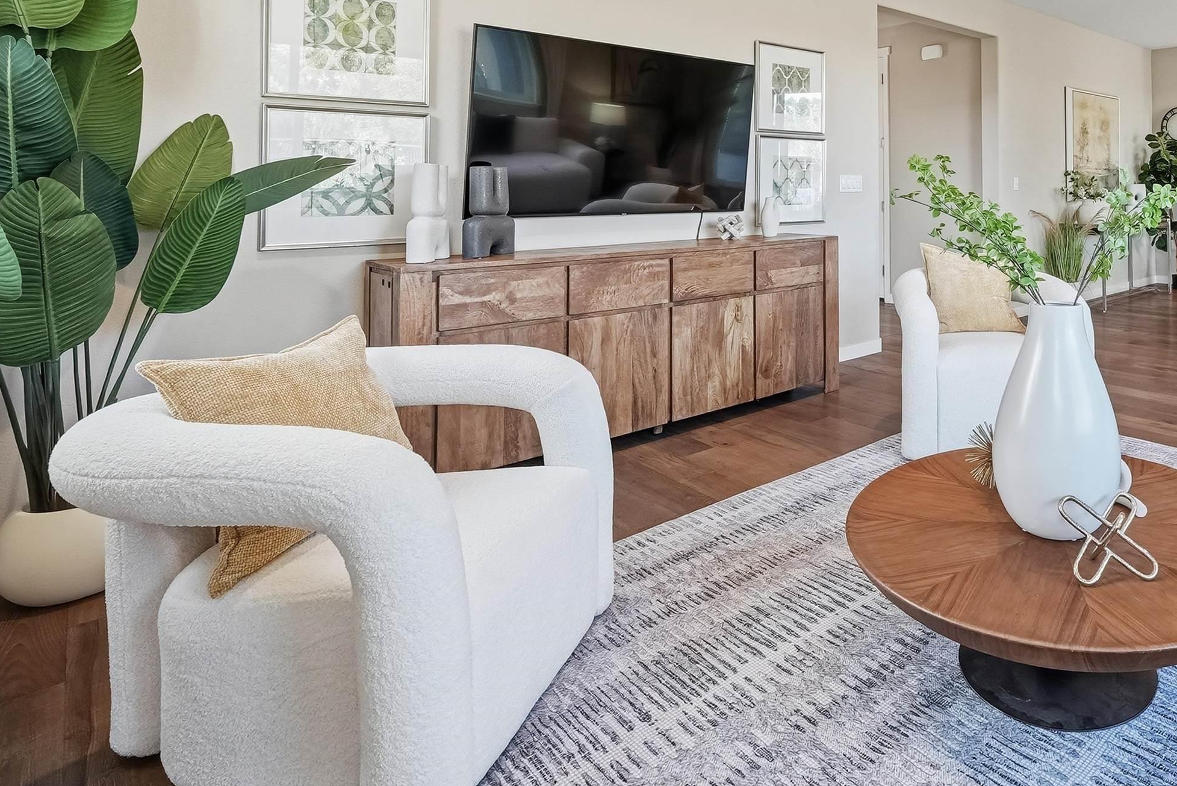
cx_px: 898
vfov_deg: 54.2
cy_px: 183
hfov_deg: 72.5
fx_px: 720
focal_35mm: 22
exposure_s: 1/30
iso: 400
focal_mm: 14
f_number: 8
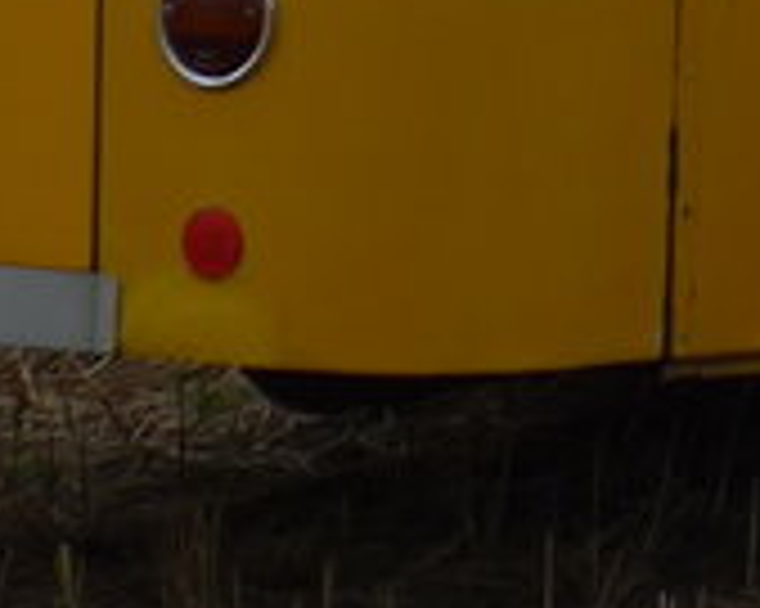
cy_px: -1027
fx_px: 9217
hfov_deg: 4.6
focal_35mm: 410
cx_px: 1529
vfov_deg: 3.7
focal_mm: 12
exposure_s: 1/250
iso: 80
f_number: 3.5
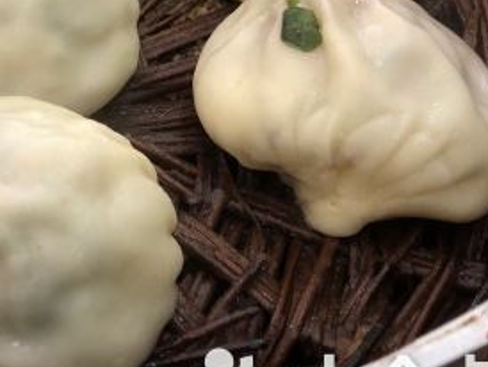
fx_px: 1044
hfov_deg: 25.2
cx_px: 11
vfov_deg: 19.4
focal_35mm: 74
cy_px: 15
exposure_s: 1/17
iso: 50
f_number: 1.8
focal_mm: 3.99
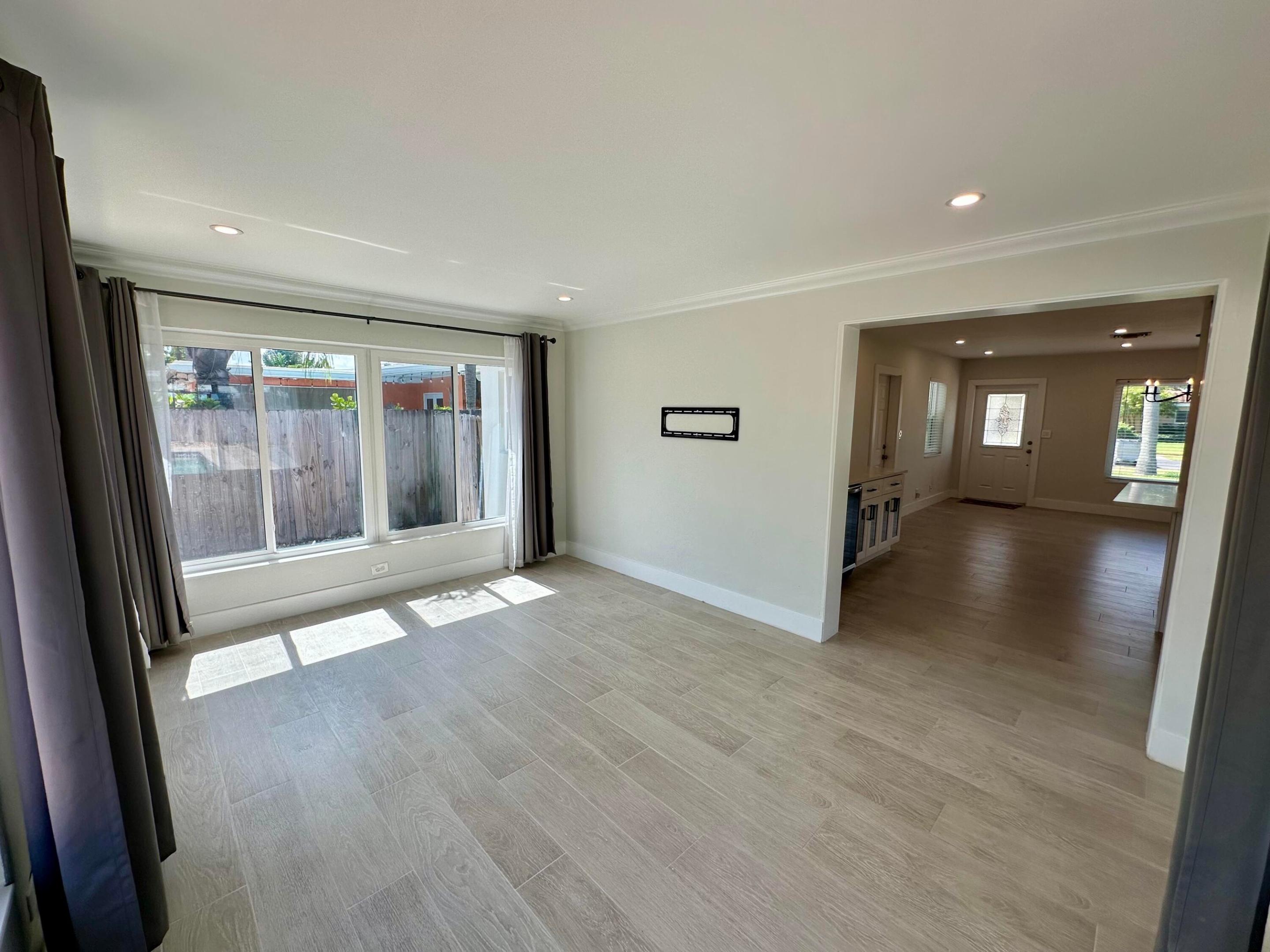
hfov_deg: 102.1
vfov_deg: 85.7
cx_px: 635
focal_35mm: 14
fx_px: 514
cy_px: 476
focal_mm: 2.22
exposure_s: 1/291
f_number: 2.2
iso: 40
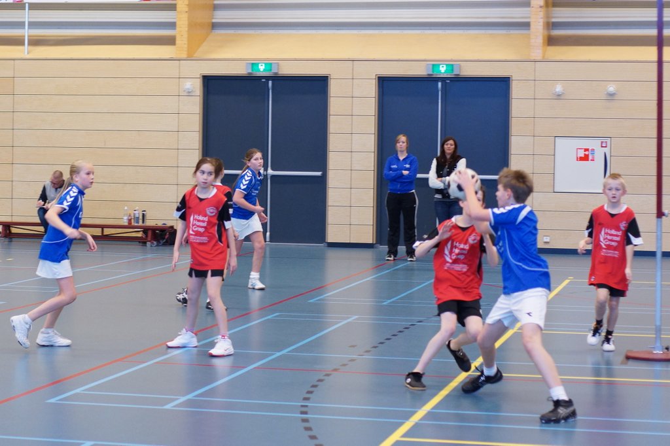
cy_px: 223
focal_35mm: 75
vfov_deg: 18.2
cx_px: 335
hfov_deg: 27.0
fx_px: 1395
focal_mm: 50
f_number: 2.5
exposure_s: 1/200
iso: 800
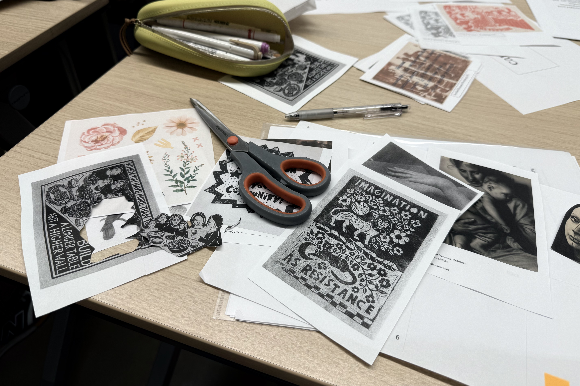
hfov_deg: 71.5
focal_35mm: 25
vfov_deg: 51.2
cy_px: 169
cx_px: 290
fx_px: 403
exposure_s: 1/162
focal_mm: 6.76
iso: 64
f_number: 1.78
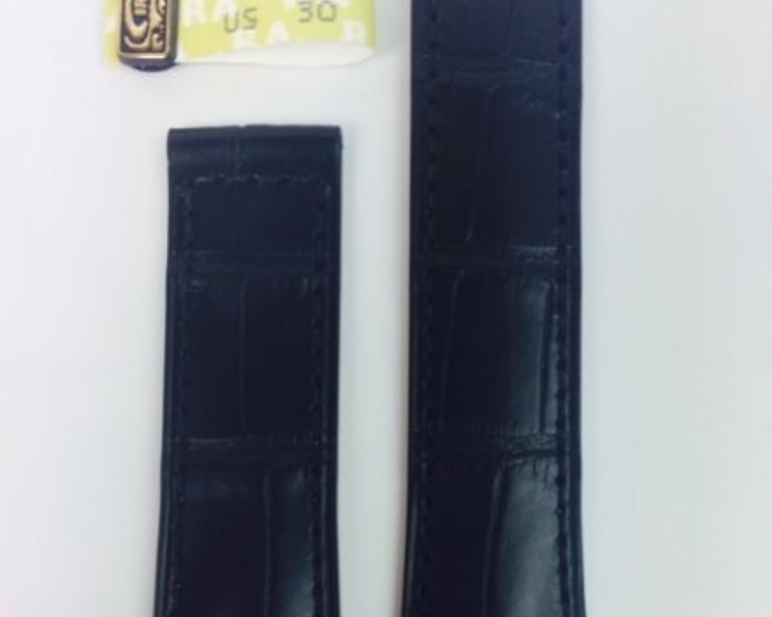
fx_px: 914
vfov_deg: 36.6
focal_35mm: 40
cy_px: 454
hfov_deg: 45.8
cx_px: 378
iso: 32
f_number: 2.2
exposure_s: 1/270
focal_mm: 4.12
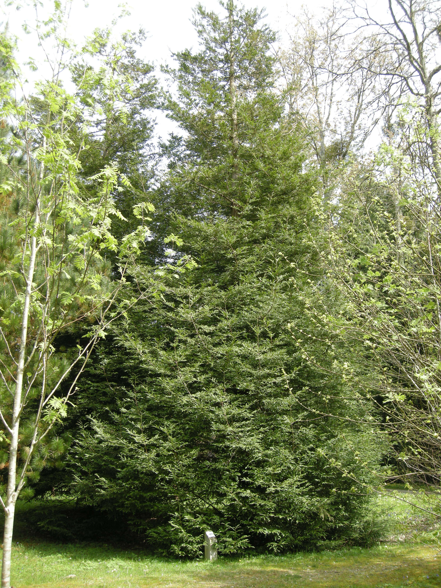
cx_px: 220
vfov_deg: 52.6
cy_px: 294
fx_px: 595
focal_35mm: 35
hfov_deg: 40.7
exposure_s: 1/125
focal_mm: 7.5
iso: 64
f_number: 3.8
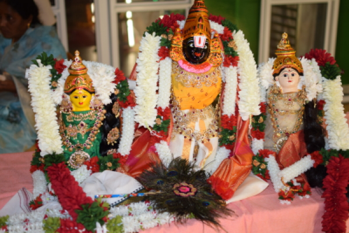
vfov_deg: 25.8
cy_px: 116
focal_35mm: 52
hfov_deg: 37.8
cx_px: 174
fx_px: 509
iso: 640
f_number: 2.5
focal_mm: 35
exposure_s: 1/60
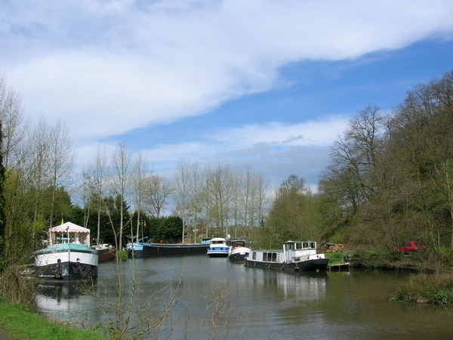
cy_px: 170
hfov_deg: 54.0
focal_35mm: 34
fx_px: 445
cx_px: 226
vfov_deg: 41.8
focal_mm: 5.7
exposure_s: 1/480
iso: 50
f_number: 4.9
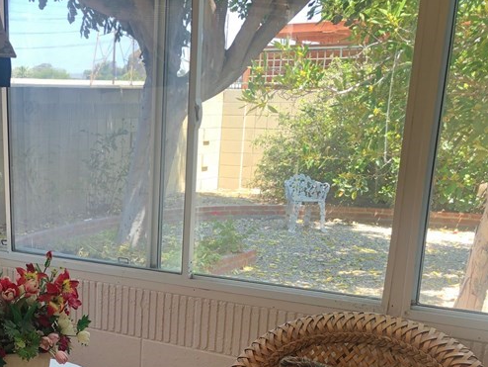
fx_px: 818
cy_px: 362
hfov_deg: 31.5
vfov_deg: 24.2
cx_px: 42
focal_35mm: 58
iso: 40
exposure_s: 1/120
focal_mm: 4
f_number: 1.8
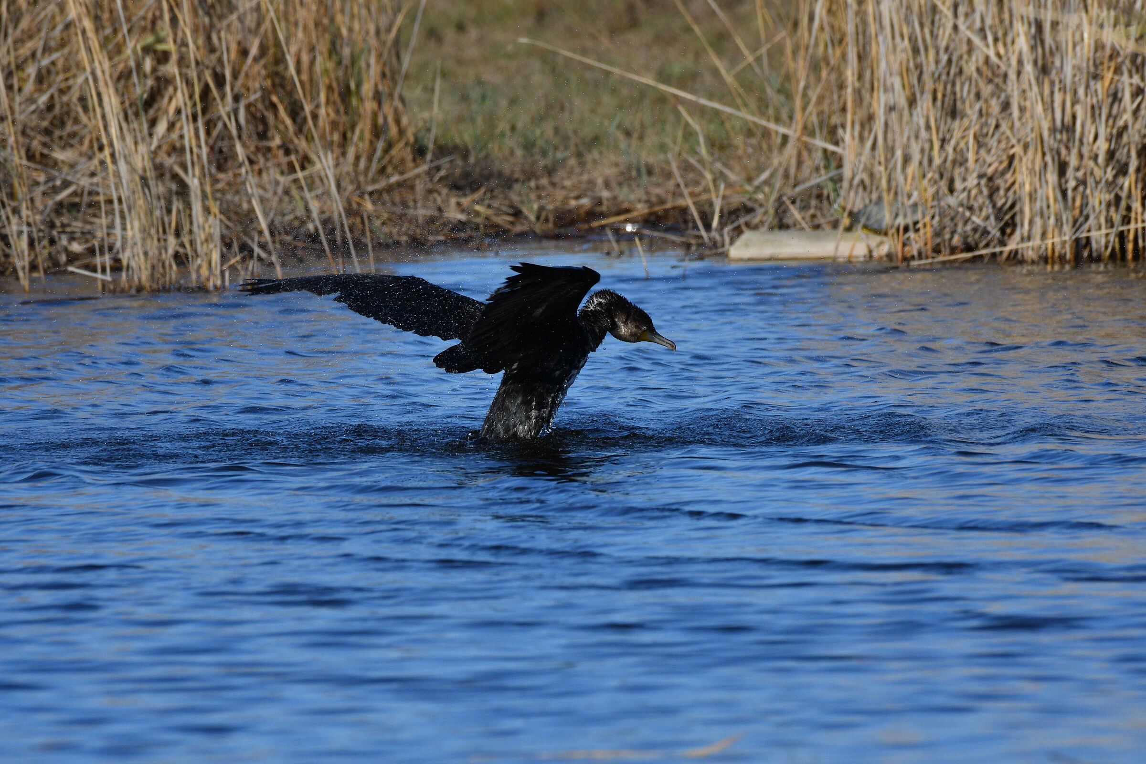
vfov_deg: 1.8
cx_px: 573
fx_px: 23873
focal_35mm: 750
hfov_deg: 2.7
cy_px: 382
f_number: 11
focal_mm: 500
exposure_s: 1/2000
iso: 400
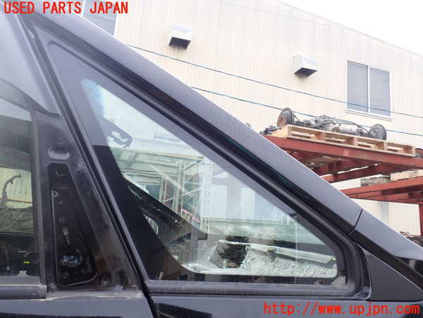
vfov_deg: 46.8
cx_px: 212
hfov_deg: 60.0
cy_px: 159
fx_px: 367
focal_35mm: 30
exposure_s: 1/250
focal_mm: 5.4
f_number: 3.2
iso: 100
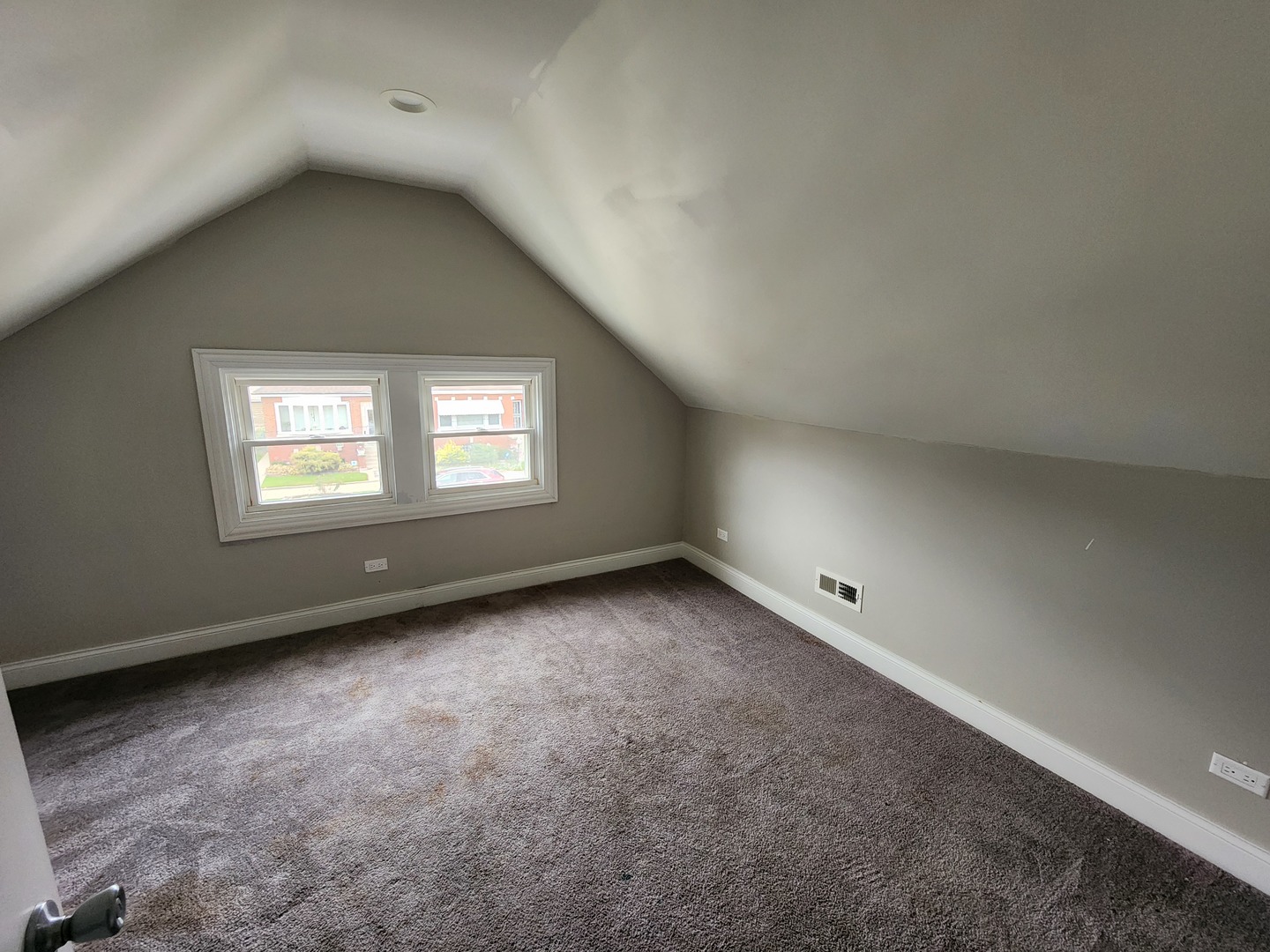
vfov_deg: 89.9
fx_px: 477
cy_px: 476
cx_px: 635
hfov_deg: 106.2
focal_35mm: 13
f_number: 2.2
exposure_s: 1/60
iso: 400
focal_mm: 2.2
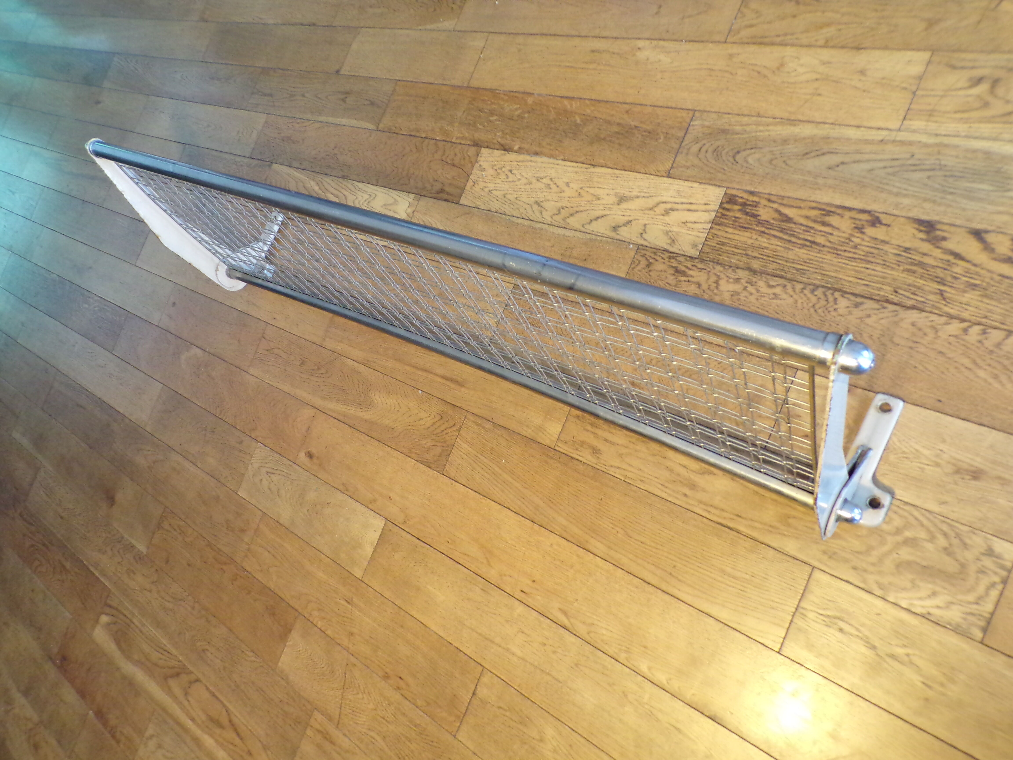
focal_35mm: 24
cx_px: 506
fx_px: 702
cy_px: 380
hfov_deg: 71.6
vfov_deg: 56.8
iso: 400
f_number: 3
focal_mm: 4.3
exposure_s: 1/9
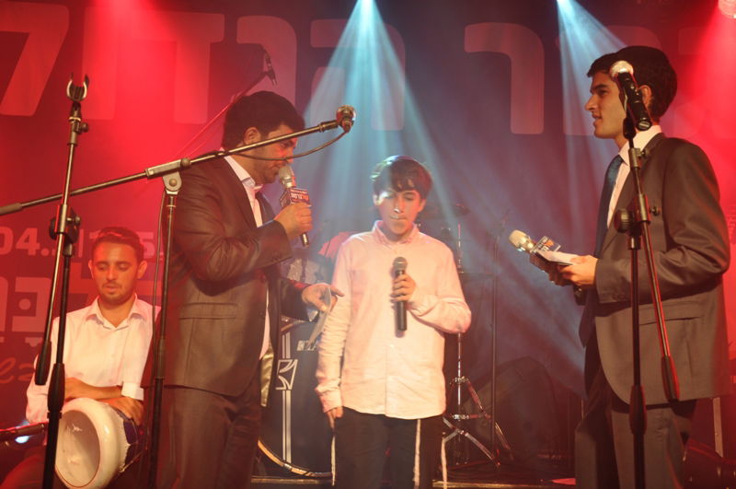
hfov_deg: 37.9
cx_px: 368
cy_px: 244
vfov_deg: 25.7
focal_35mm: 52
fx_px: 1072
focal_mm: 35
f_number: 6.3
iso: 200
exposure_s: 1/40
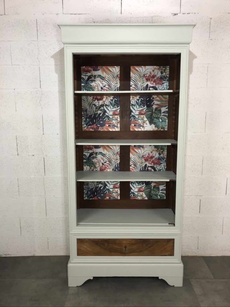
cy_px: 154
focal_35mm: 28
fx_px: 248
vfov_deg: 63.4
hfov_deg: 49.7
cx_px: 115
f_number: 1.8
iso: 40
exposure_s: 1/20
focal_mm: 3.99
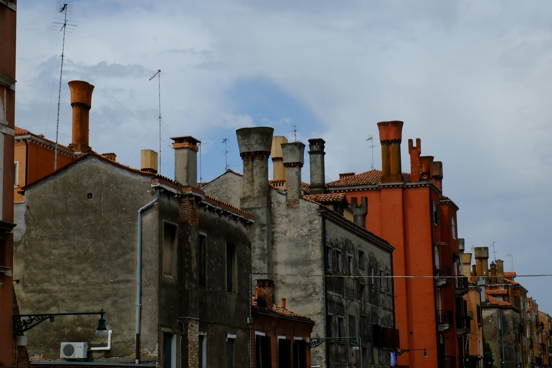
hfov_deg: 30.5
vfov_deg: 20.6
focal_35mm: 66
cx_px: 276
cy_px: 184
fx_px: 1012
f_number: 18
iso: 200
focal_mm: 43.9
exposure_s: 1/125
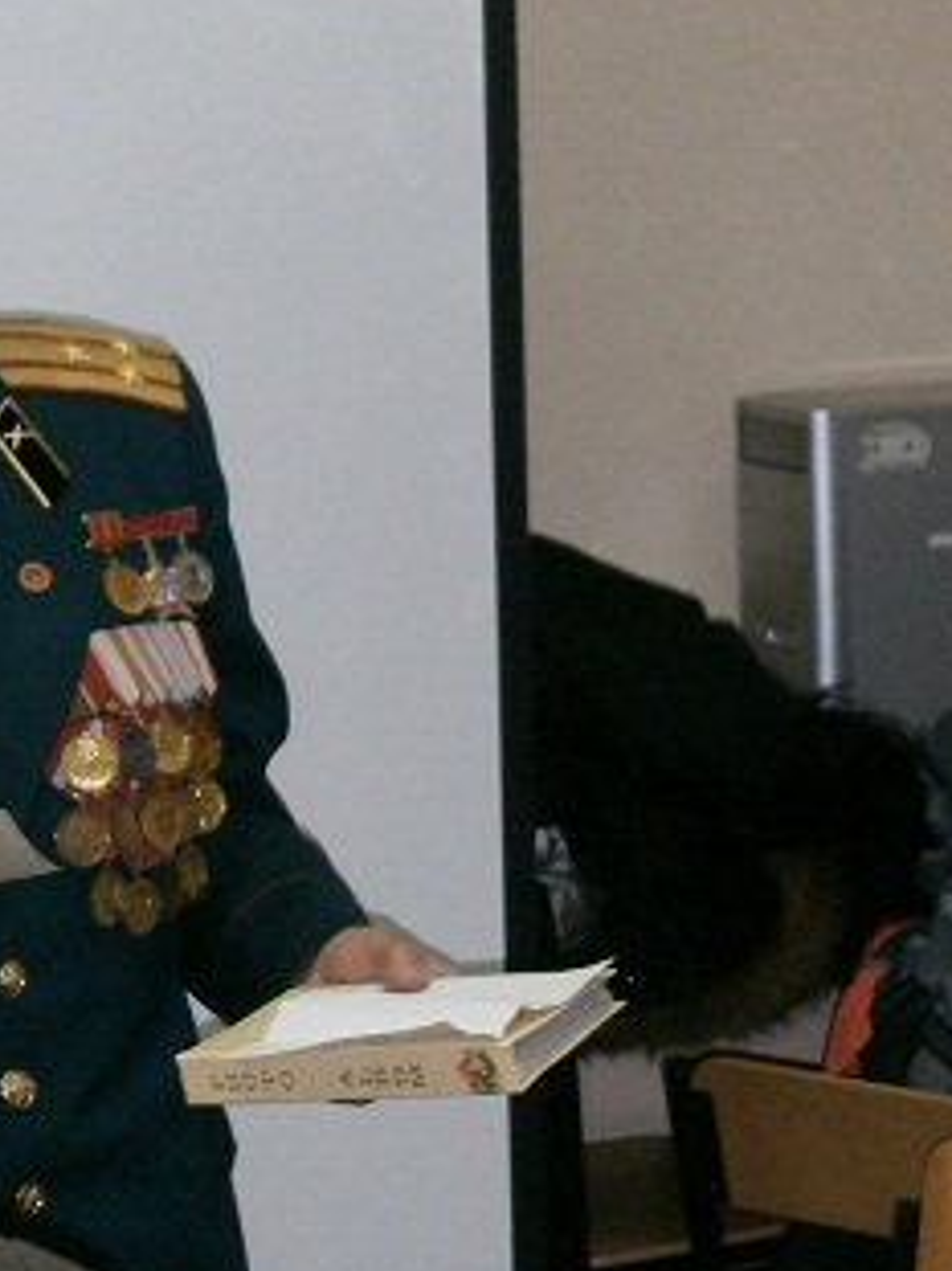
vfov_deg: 12.2
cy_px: 474
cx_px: 498
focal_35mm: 162
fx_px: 5944
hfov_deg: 9.2
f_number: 4.6
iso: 250
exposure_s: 1/50
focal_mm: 11.1
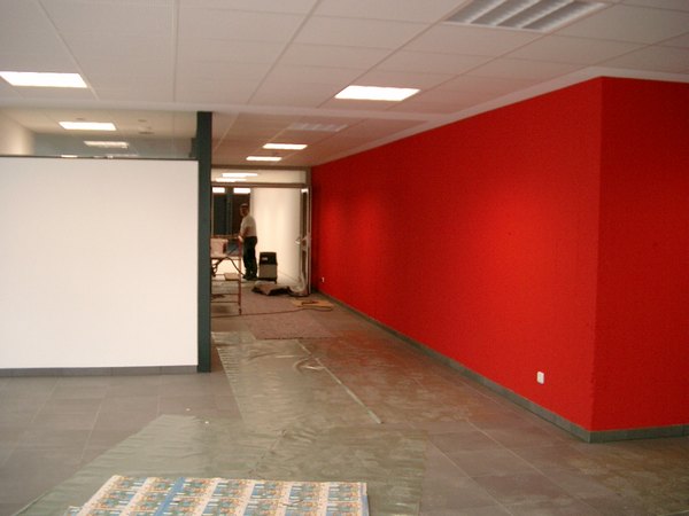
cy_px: 258
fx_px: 736
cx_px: 344
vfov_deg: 38.7
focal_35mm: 37
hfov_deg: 50.1
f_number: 2.6
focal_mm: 7.6
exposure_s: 1/80
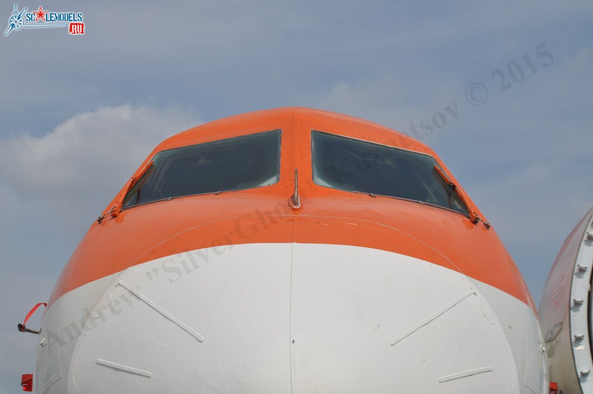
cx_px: 296
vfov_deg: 18.1
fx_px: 1234
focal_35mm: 75
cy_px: 197
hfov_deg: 27.0
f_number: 8
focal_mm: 50
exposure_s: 1/1250
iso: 200
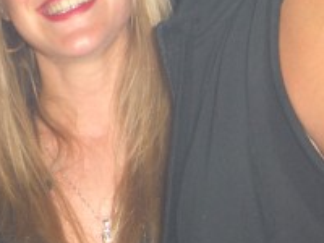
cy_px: 44
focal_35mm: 114
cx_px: 36
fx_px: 1067
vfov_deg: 12.9
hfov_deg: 17.0
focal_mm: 7.9
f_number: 2.8
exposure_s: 1/60
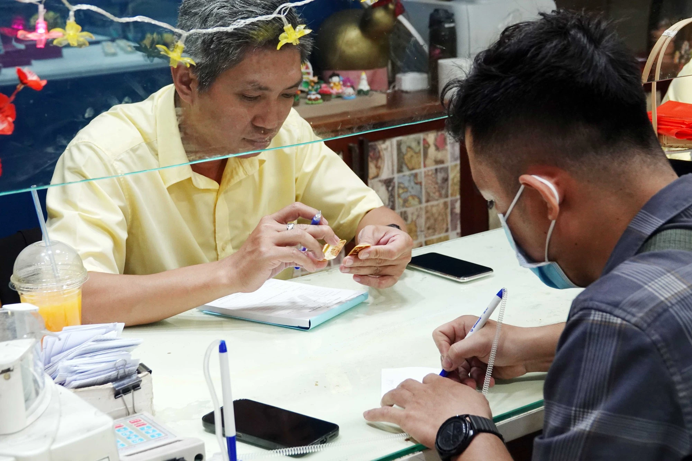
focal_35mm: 65
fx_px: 1249
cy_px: 230
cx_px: 346
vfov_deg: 20.9
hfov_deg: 31.0
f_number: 3.5
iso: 800
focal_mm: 23.95
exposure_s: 1/125
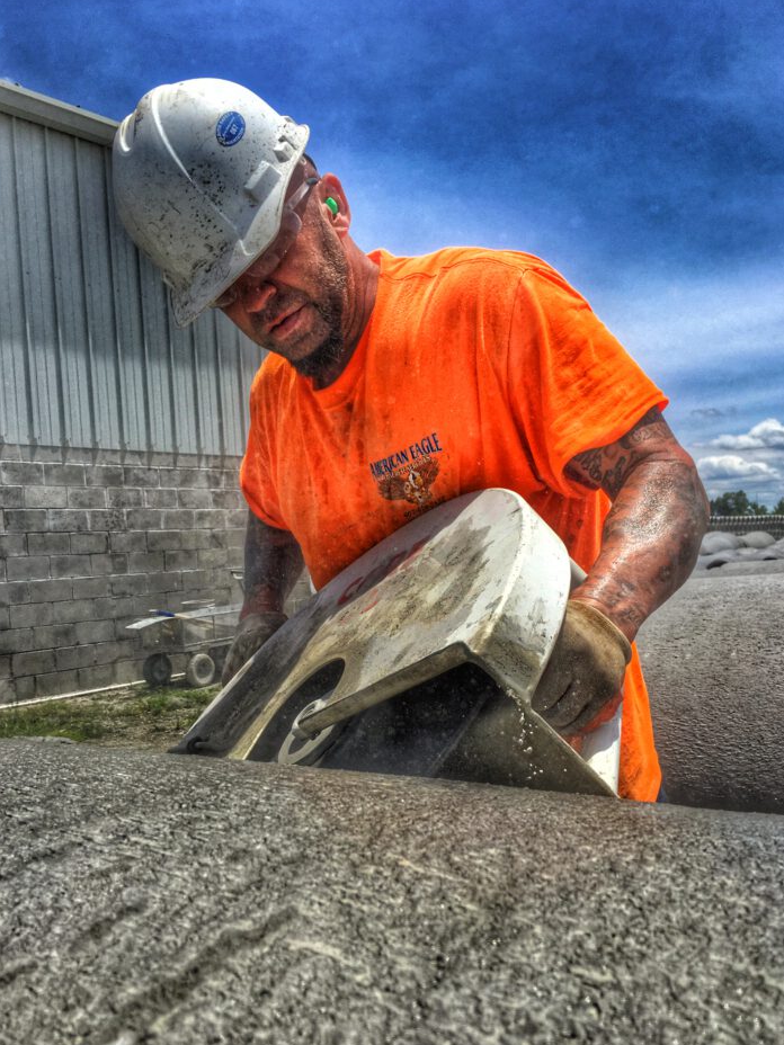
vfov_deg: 56.7
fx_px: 966
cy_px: 565
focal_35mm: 32
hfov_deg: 44.2
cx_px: 395
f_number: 2.2
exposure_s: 1/2849
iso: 25
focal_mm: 4.15
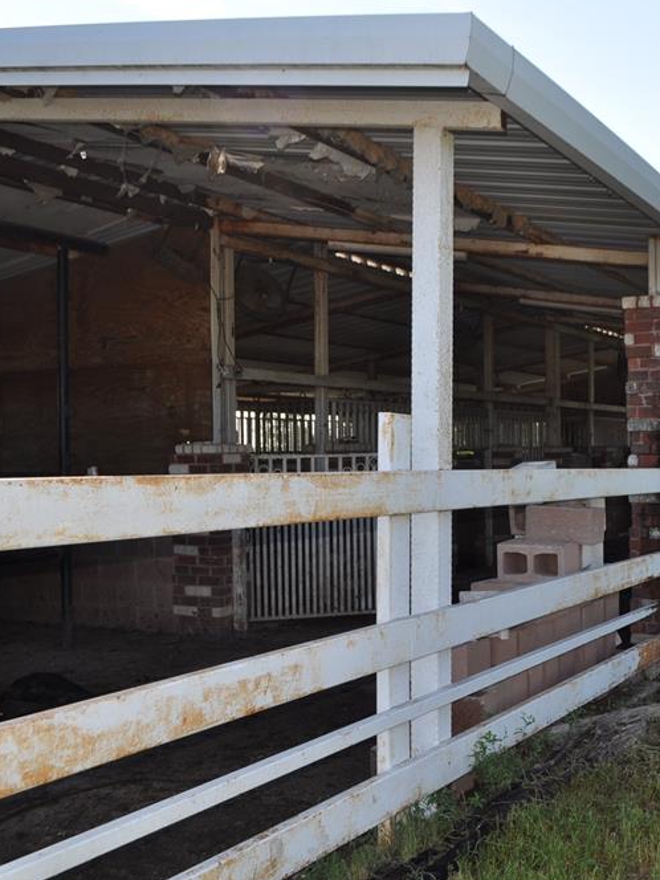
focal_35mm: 40
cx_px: 586
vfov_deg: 46.8
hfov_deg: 34.1
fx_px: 1017
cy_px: 433
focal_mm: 18
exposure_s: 1/200
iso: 200
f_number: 8
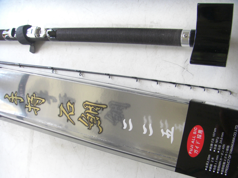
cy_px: 89
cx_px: 119
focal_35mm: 38
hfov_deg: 49.0
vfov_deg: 37.7
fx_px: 261
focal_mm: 6.3
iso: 200
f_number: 3.4
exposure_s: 1/50
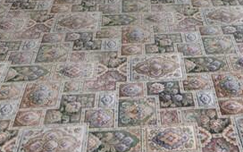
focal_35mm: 66
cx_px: 144
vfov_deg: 16.5
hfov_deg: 31.0
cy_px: -122
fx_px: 437
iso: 200
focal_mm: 11.5
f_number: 4
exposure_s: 1/60
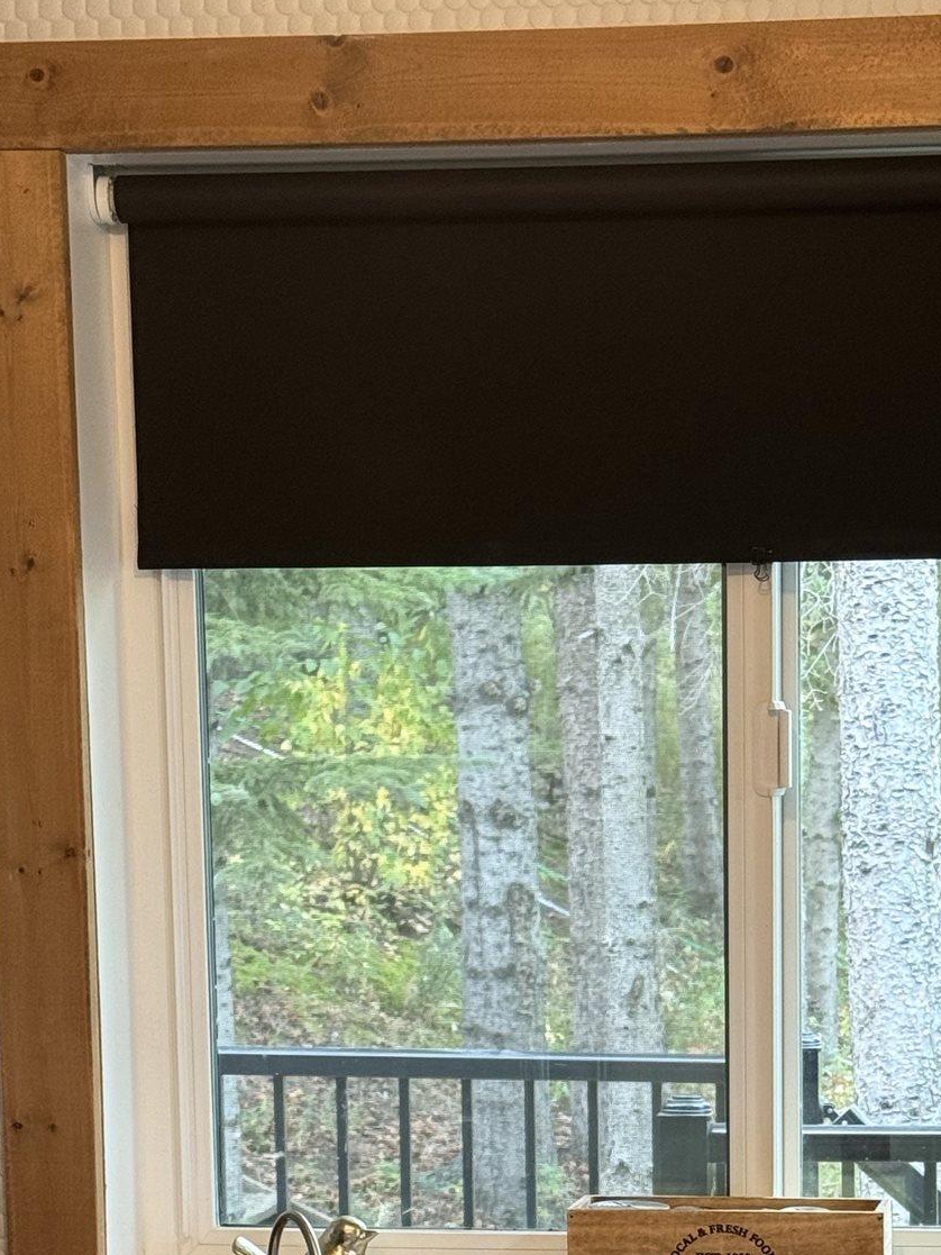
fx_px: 3588
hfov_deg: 14.9
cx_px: 713
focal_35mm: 99
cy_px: 1215
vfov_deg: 19.3
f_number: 1.78
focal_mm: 6.76
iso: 100
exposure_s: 1/60
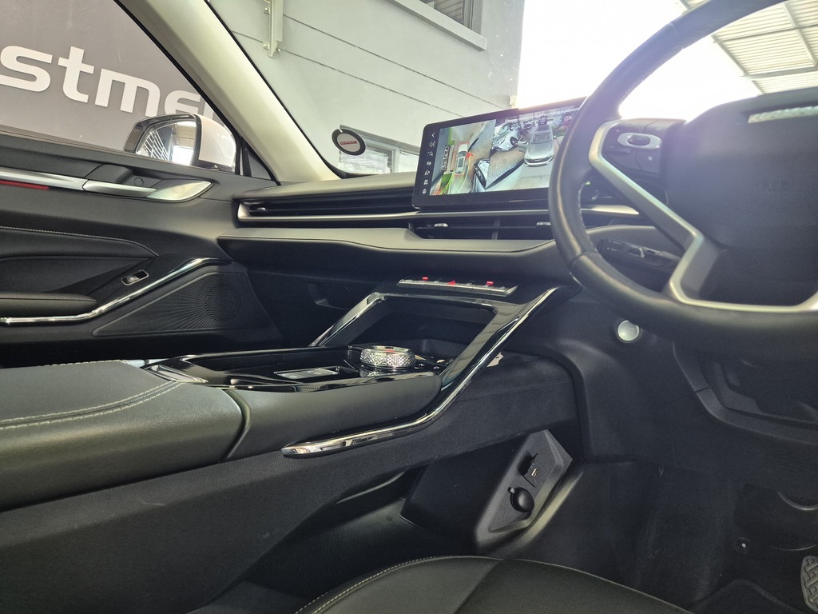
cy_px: 307
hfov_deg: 73.9
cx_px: 409
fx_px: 544
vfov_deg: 58.9
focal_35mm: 23
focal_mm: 5.4
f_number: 1.8
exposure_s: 1/100
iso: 800
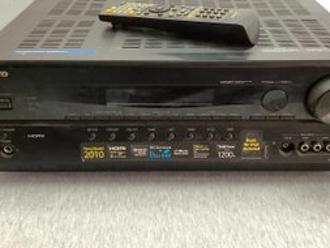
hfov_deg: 44.8
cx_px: 174
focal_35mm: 42
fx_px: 401
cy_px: 91
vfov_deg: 34.2
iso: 200
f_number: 2.4
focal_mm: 3.3
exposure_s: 1/60
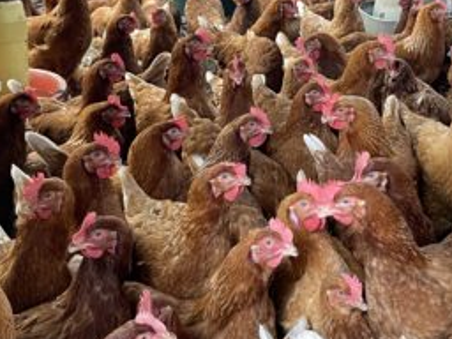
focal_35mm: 65
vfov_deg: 22.3
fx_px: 849
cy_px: 65
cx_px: 334
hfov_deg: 29.4
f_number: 1.6
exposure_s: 1/70
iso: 125
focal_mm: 5.1
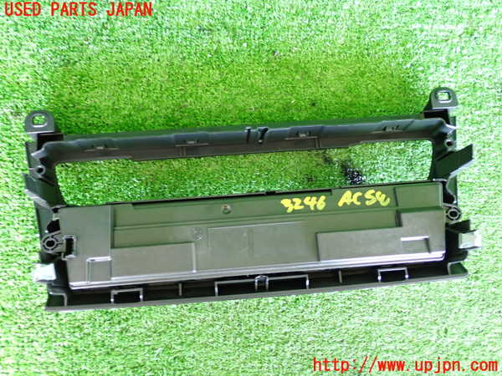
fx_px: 464
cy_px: 188
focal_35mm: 32
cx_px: 251
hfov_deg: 56.8
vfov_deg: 44.2
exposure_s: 1/30
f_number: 2.4
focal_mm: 5.79
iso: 500
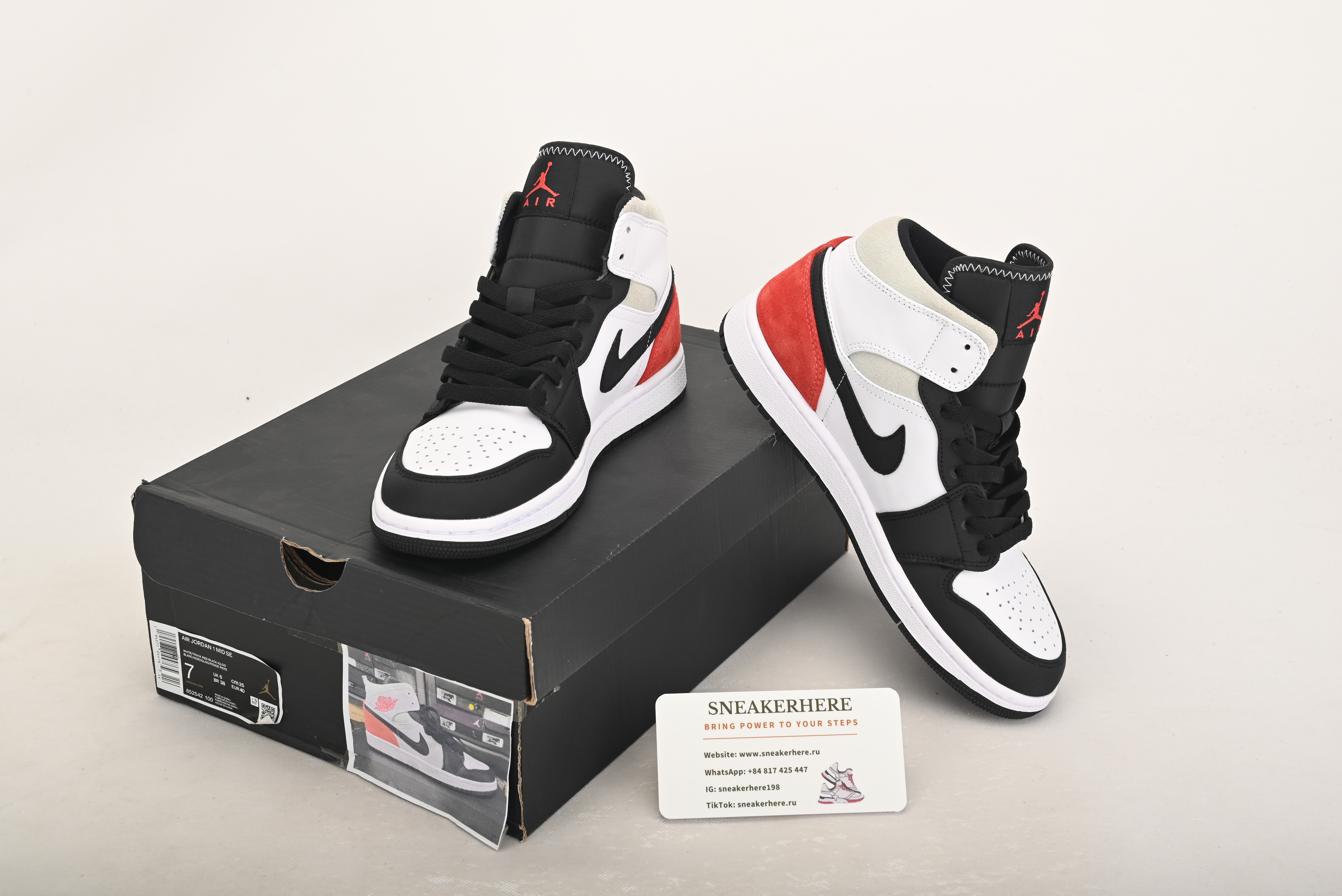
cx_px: 671
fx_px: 1865
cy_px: 448
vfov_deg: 27.0
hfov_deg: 39.6
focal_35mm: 50
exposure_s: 1/200
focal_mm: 50
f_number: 11
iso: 100
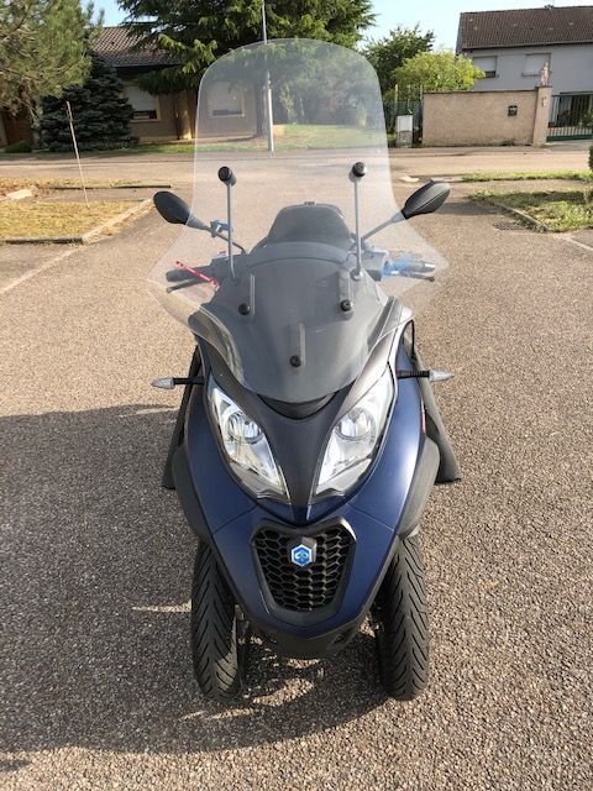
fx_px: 640
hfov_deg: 49.7
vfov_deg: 63.4
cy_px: 396
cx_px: 296
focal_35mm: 28
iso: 20
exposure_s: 1/750
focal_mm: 4
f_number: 1.8
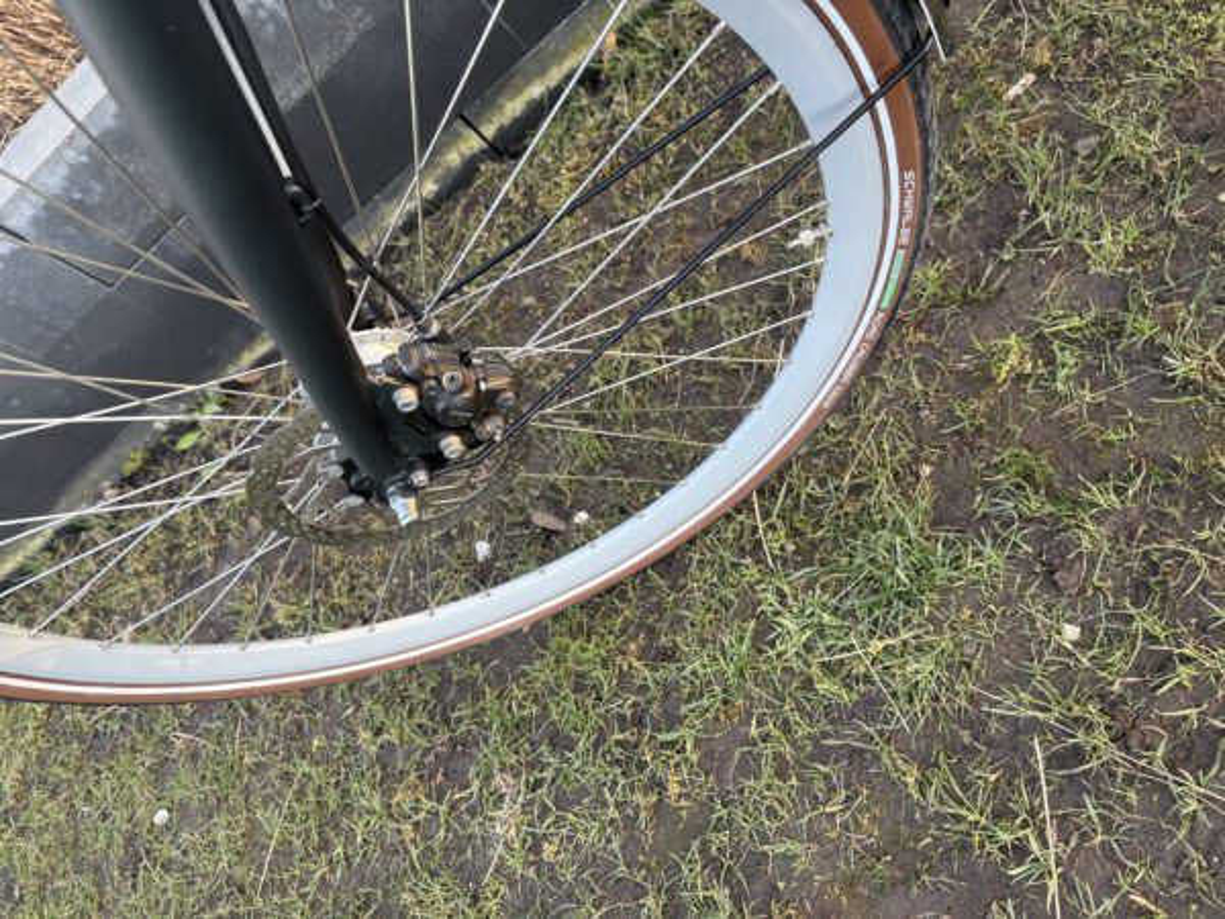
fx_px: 920
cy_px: 460
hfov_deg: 67.3
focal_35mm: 26
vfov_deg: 53.1
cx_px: 612
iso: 100
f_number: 1.6
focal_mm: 5.96
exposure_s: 1/122
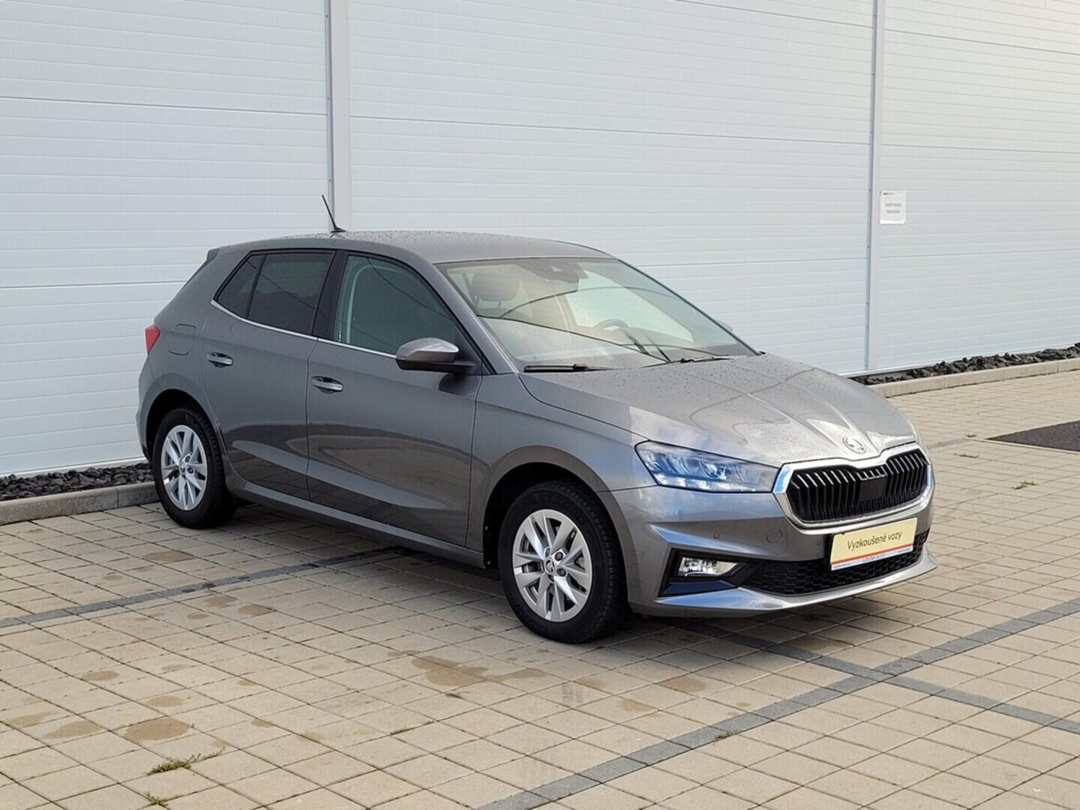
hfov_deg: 67.3
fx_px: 811
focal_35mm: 26
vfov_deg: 53.1
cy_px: 405
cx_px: 540
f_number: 1.8
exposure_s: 1/400
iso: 40
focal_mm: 5.4
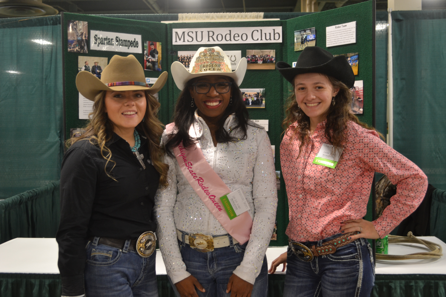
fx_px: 557
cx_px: 223
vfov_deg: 29.9
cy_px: 148
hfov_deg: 43.6
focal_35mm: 45
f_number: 4.5
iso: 450
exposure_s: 1/15
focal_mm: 30
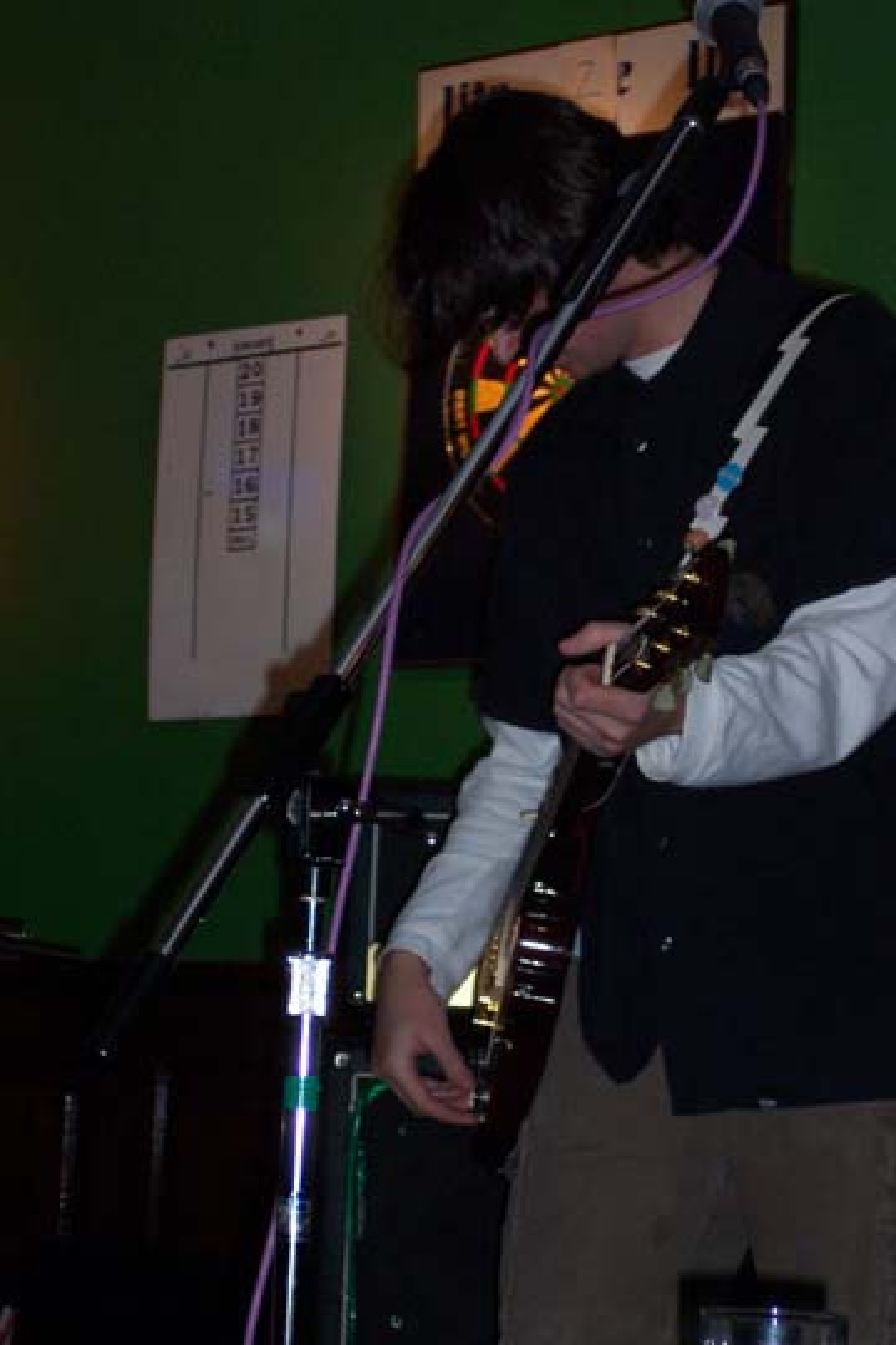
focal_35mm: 114
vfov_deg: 17.9
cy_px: 672
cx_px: 448
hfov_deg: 12.0
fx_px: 4256
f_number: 4.8
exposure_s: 1/90
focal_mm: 24
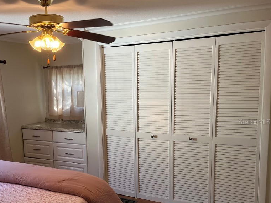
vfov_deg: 40.5
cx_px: 90
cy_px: 122
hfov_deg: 51.6
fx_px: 274
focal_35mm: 35
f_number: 1.6
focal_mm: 5.1
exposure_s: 1/120
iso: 125
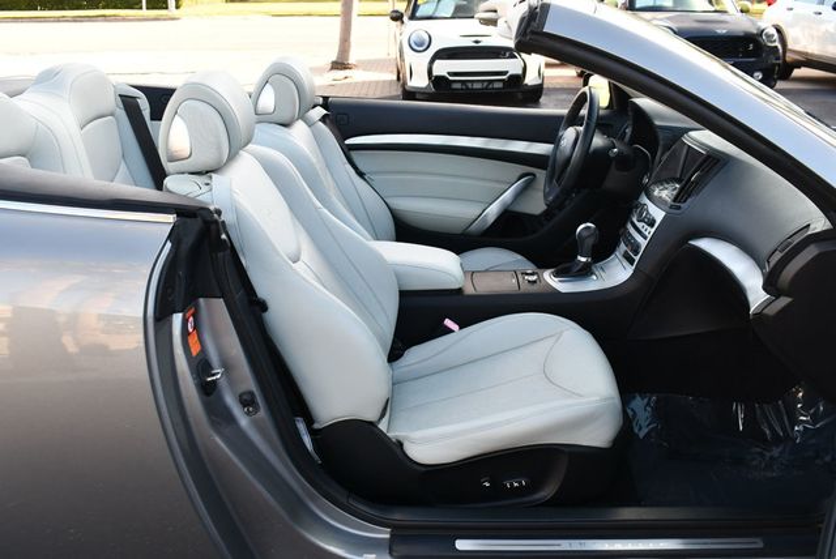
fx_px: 837
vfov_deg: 36.9
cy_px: 280
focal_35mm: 36
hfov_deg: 53.1
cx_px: 418
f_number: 5
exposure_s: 1/250
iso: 400
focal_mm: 18
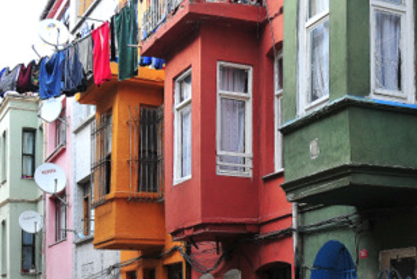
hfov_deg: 27.5
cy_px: 260
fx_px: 812
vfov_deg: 19.1
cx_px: 397
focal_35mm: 70
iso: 200
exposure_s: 1/250
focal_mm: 18
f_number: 4.5
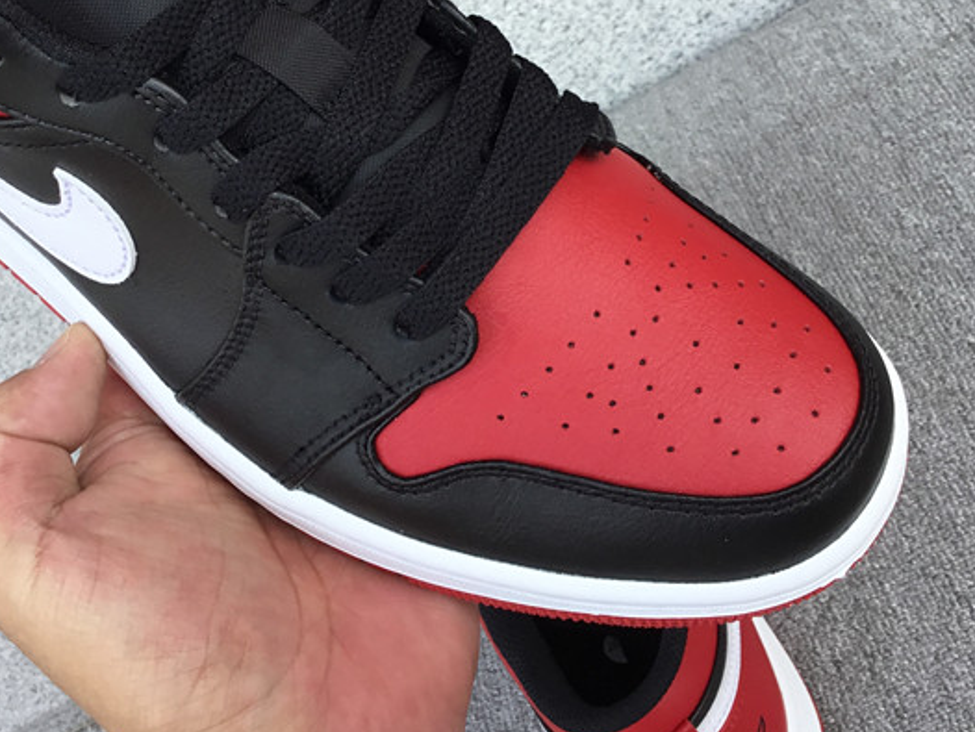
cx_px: 439
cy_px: 164
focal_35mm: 53
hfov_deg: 36.1
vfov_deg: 27.1
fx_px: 1493
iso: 25
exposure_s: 1/282
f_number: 2.4
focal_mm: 3.3
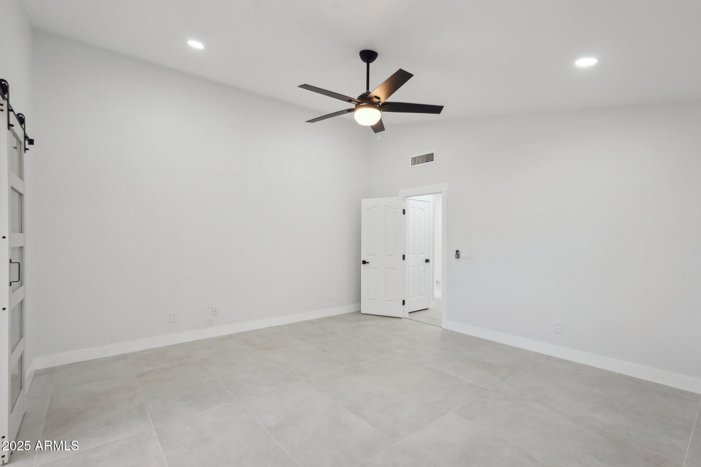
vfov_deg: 72.0
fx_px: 321
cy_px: 234
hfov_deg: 95.0
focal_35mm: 16
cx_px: 350
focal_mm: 16.5
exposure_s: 1/30
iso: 400
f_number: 8
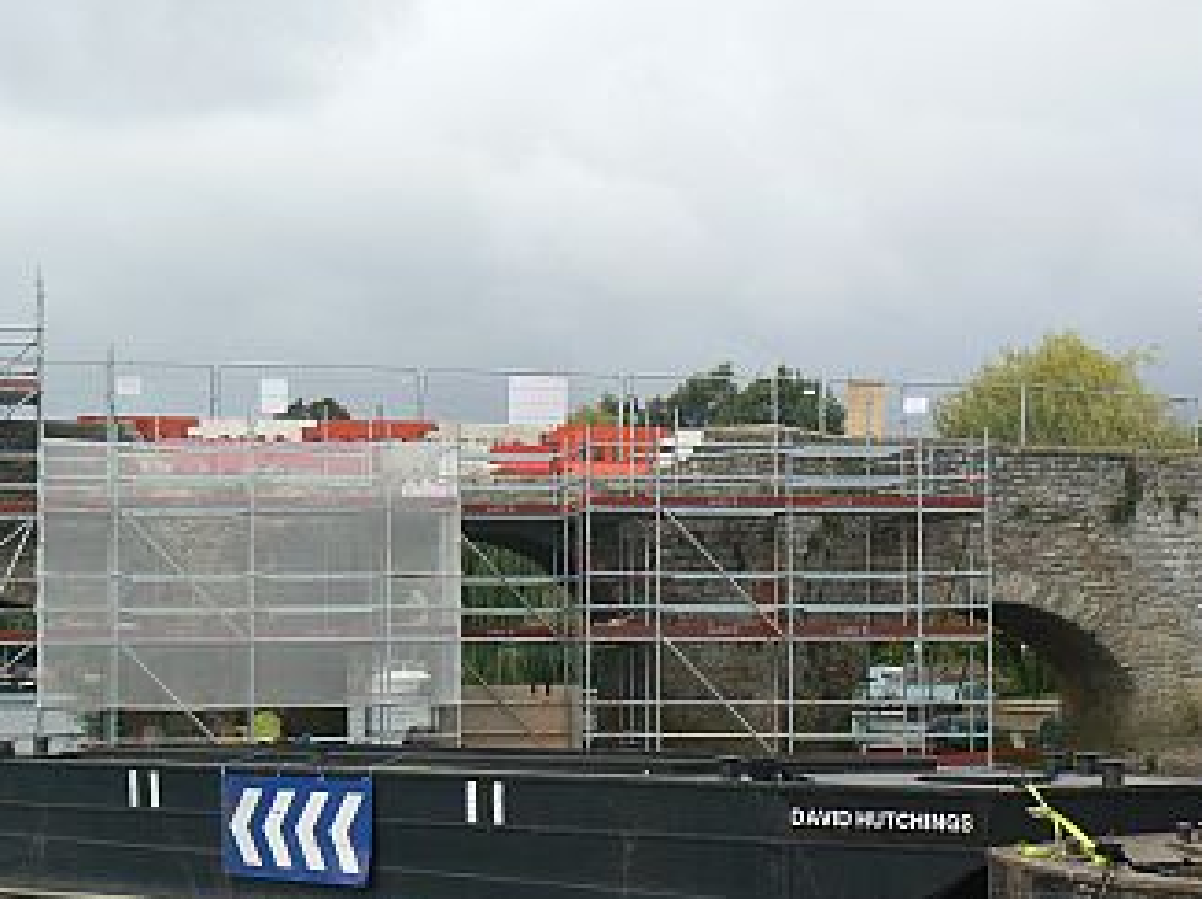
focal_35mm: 95
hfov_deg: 20.7
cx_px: 564
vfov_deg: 15.5
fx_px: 3296
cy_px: 479
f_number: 5.6
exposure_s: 1/400
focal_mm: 14.3
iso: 80
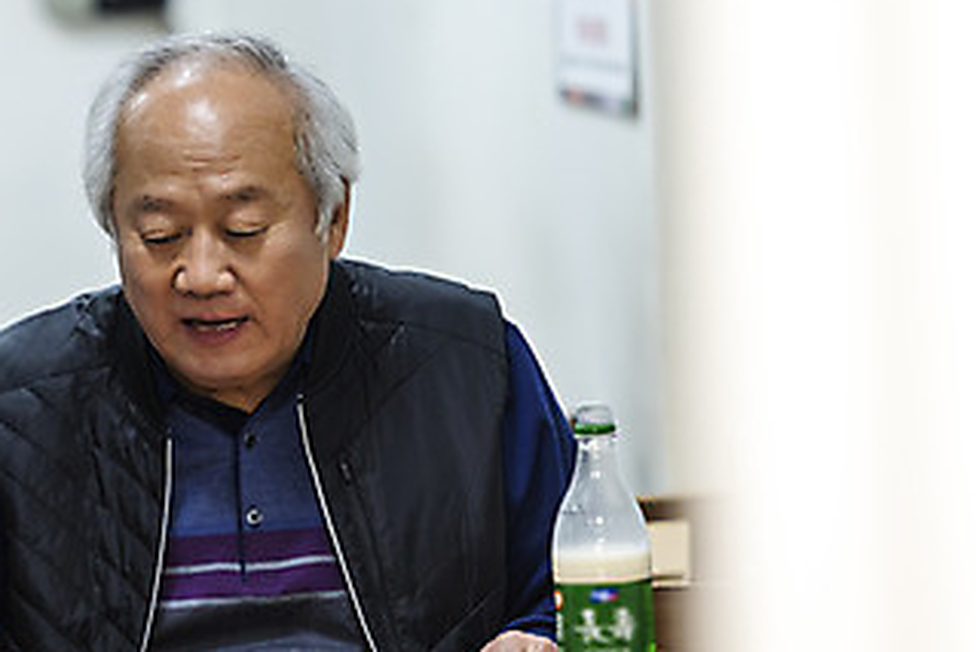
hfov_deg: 6.3
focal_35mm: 329
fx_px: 8923
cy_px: 223
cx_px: 228
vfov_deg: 4.2
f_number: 2.8
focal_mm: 175
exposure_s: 1/125
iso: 640
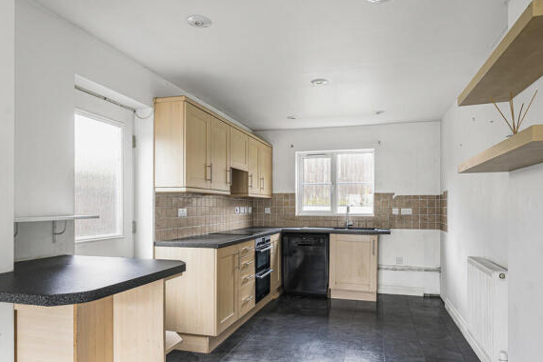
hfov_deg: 74.7
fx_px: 356
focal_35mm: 24
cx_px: 263
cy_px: 205
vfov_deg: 53.8
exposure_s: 1/13
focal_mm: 20.5
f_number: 7.1
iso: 250
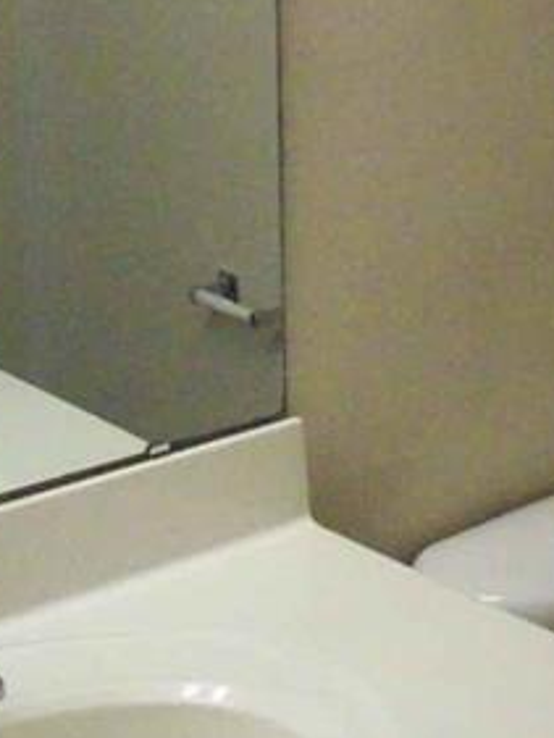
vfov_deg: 19.2
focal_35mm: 101
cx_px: 255
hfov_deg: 14.7
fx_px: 2154
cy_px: 118
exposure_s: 1/128
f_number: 2.8
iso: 662
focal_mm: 6.2
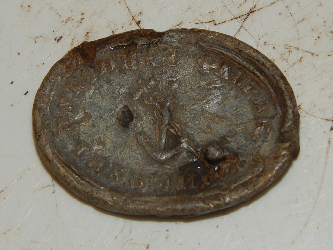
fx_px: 1752
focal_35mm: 182
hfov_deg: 10.9
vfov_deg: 8.2
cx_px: 166
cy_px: 125
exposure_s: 1/30
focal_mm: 32.8
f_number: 10.5
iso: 200
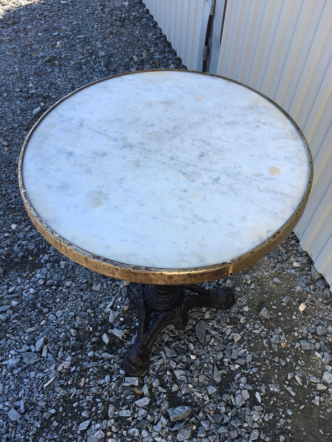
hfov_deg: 48.2
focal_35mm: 29
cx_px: 166
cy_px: 221
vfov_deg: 61.7
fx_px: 371
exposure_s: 1/296
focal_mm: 4.15
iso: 25
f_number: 2.2
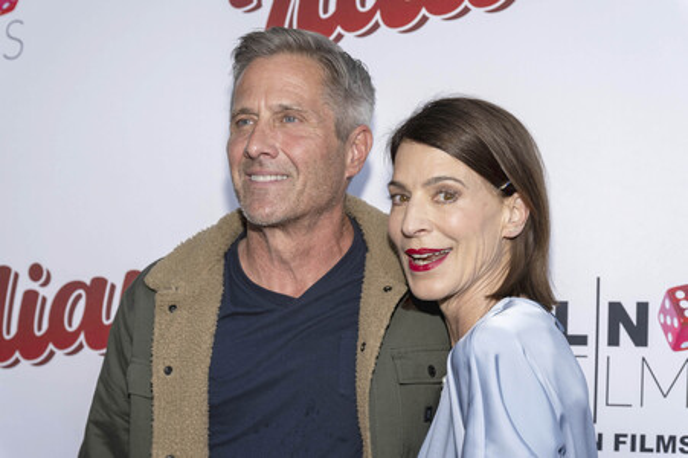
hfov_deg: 34.0
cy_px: 229
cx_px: 344
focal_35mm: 59
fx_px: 1127
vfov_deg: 23.0
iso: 400
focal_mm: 59
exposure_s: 1/200
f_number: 5.6
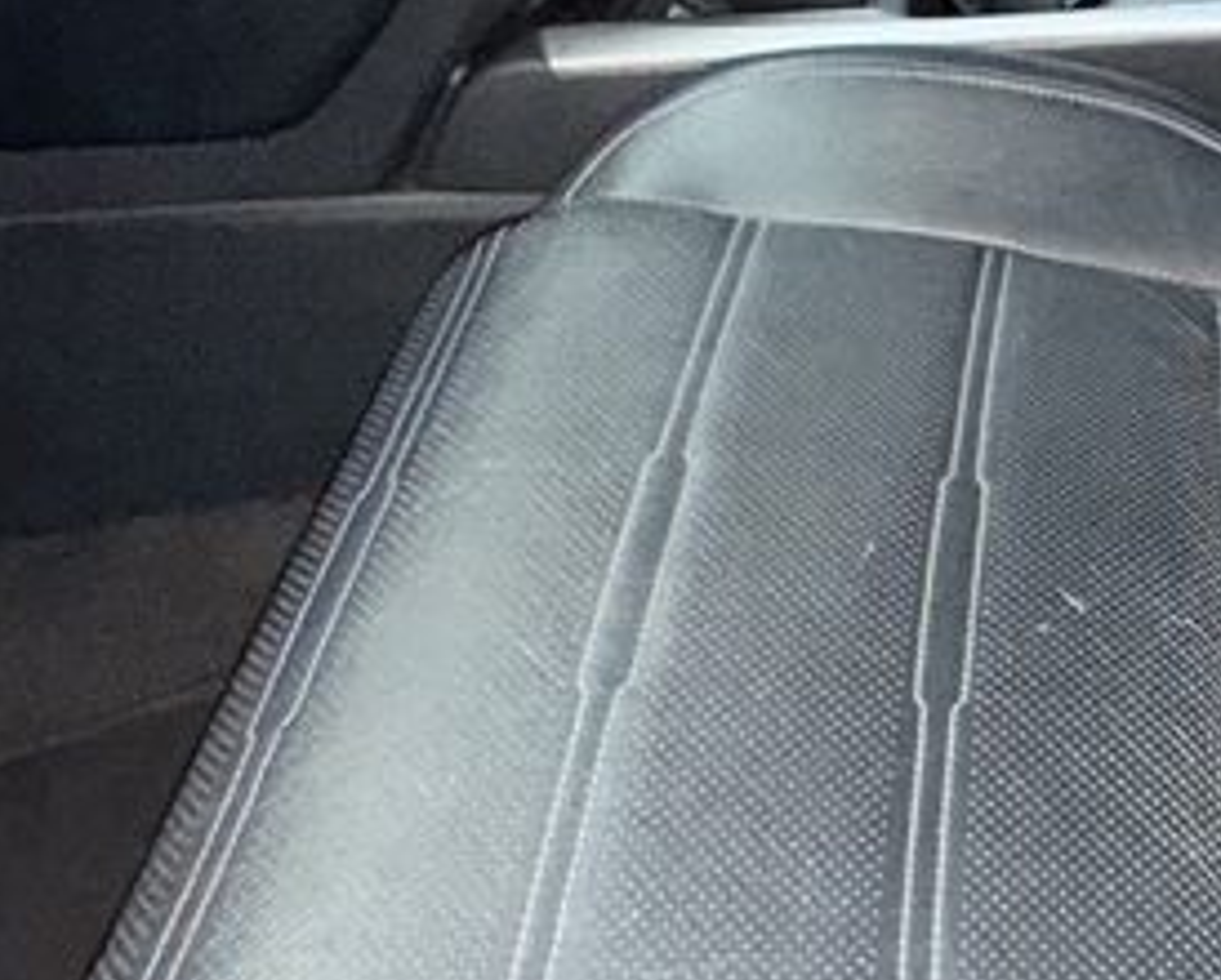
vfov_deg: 26.8
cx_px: 1453
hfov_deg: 31.1
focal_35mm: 51
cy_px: -160
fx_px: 1846
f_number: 2.2
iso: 320
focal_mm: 2.22
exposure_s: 1/50
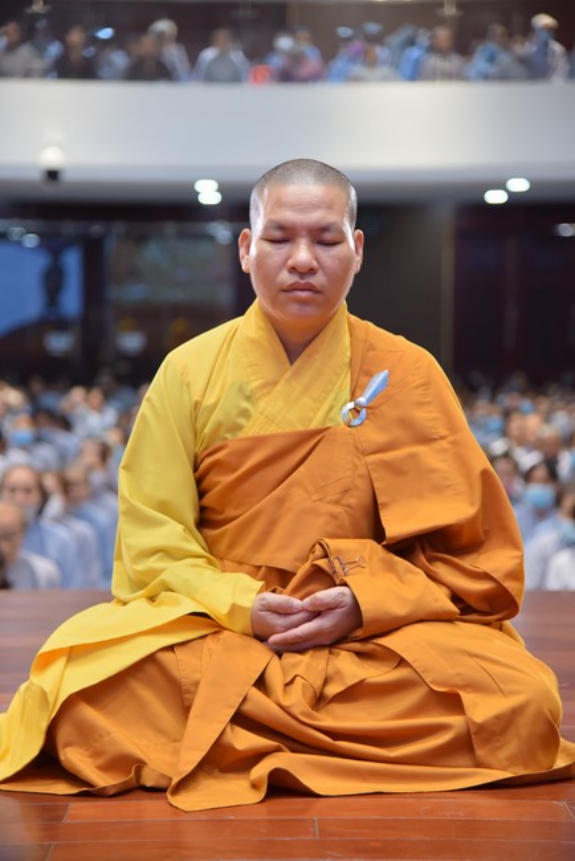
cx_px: 288
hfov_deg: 15.9
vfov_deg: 23.6
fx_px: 2058
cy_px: 430
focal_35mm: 86
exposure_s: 1/125
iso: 1000
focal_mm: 86
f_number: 4
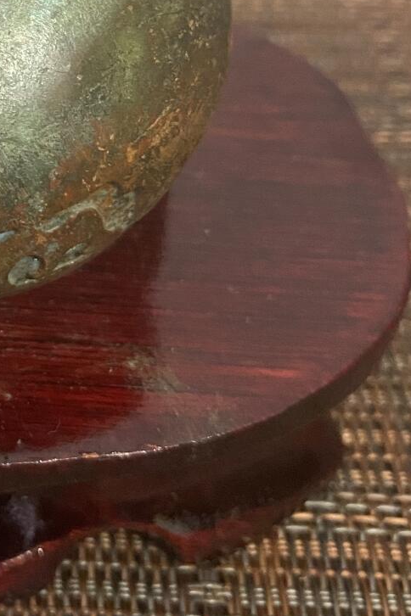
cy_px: 61
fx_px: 1147
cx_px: -99
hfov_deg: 19.0
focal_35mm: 67
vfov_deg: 28.9
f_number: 1.8
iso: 320
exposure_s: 1/50
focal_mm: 4.25
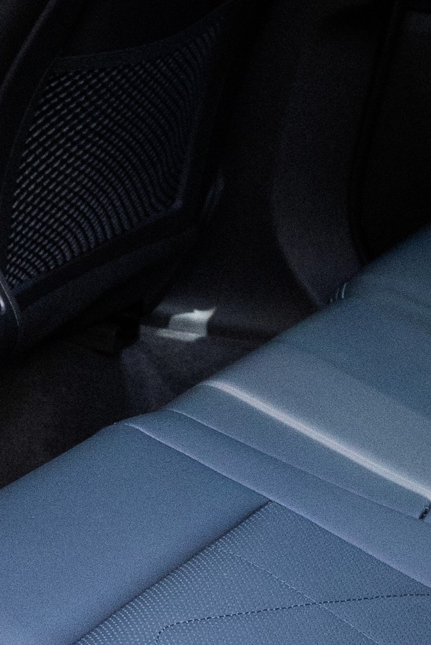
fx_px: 2327
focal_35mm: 130
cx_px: -321
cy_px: 565
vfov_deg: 15.6
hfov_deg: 10.1
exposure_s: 1/160
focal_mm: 32.2
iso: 3200
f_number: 7.1
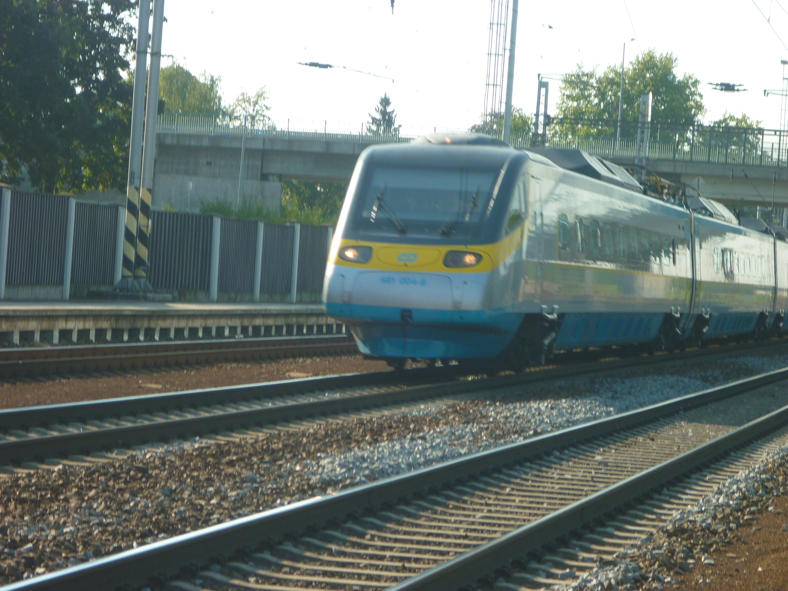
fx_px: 3005
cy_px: 296
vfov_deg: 11.2
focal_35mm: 132
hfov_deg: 14.9
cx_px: 394
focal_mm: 22
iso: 80
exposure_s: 1/200
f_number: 5.9
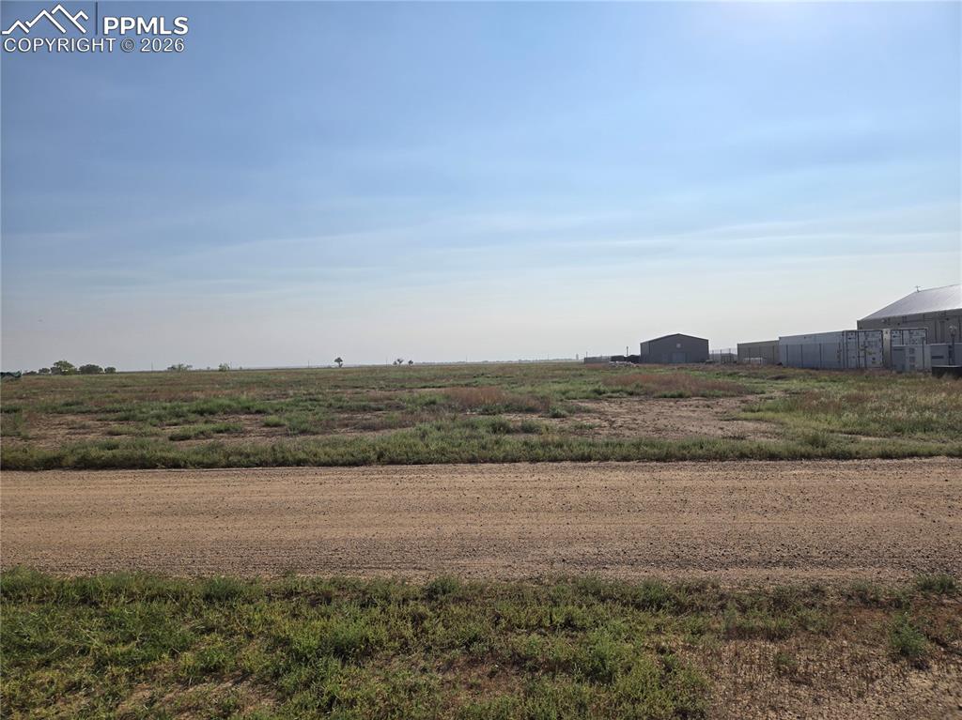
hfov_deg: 74.0
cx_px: 481
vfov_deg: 58.8
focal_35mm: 23
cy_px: 360
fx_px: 639
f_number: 1.8
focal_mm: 5.4
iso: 25
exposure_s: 1/4273
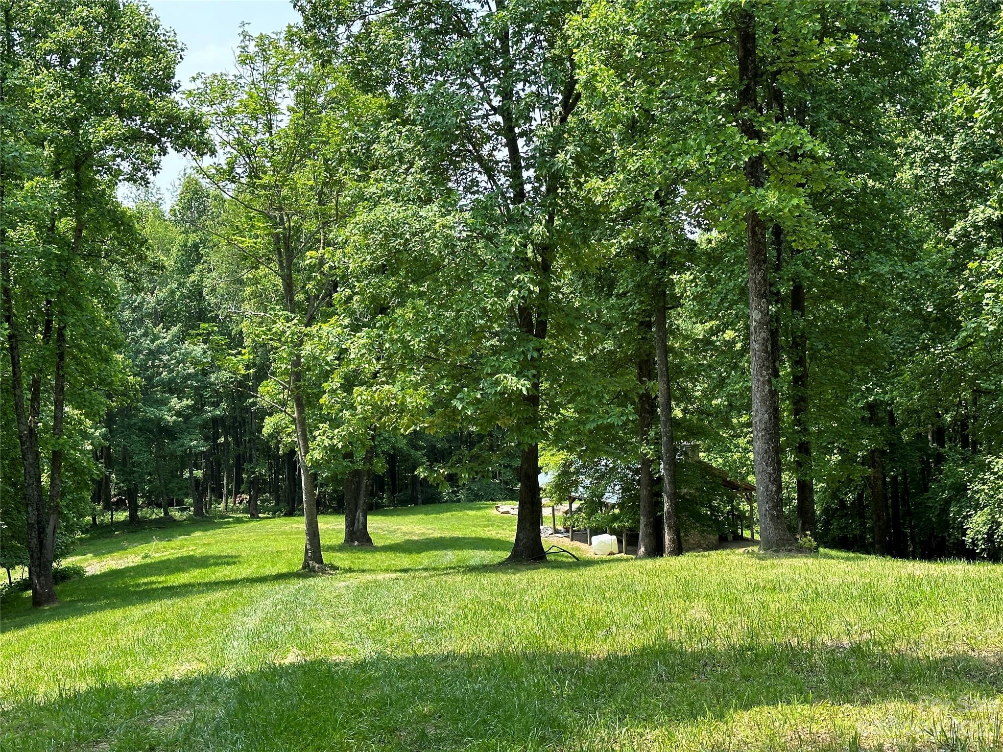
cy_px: 376
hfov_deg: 39.7
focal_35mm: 48
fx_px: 1391
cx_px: 502
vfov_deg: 30.3
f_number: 1.78
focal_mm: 6.86
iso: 64
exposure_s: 1/864
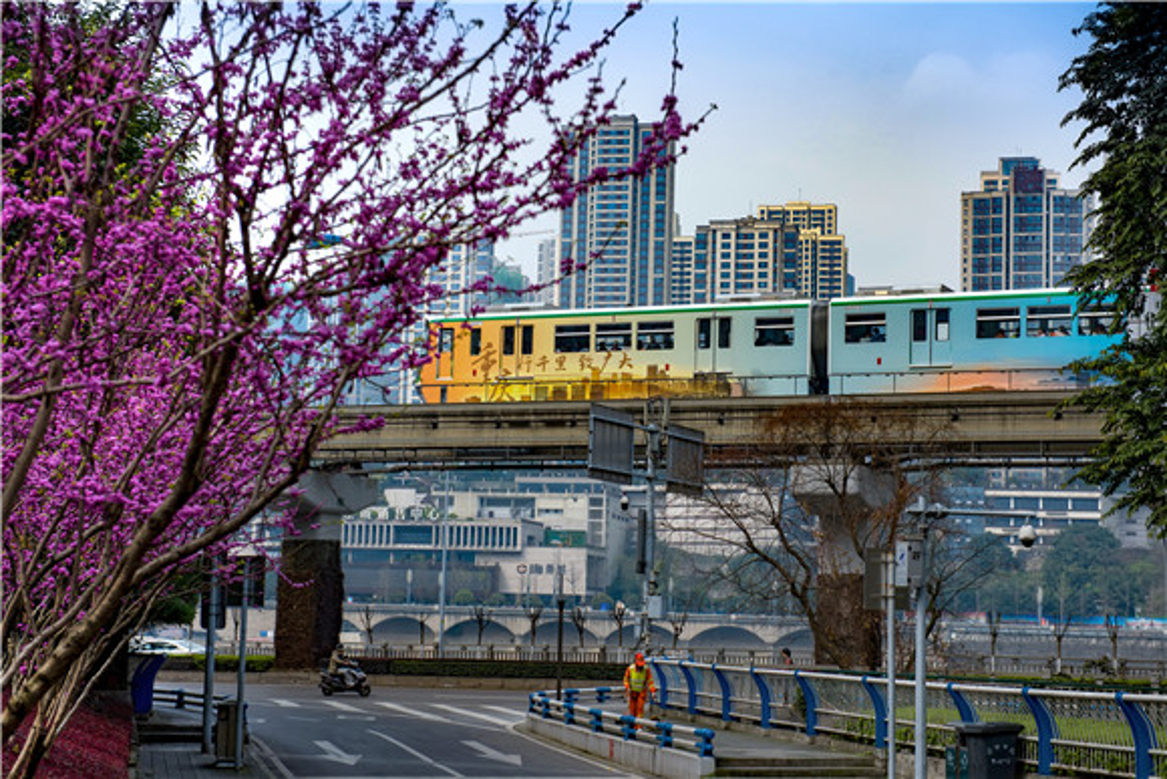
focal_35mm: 62
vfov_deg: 21.9
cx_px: 584
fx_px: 2010
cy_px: 390
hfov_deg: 32.4
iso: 125
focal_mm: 62
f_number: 6.3
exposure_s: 1/640
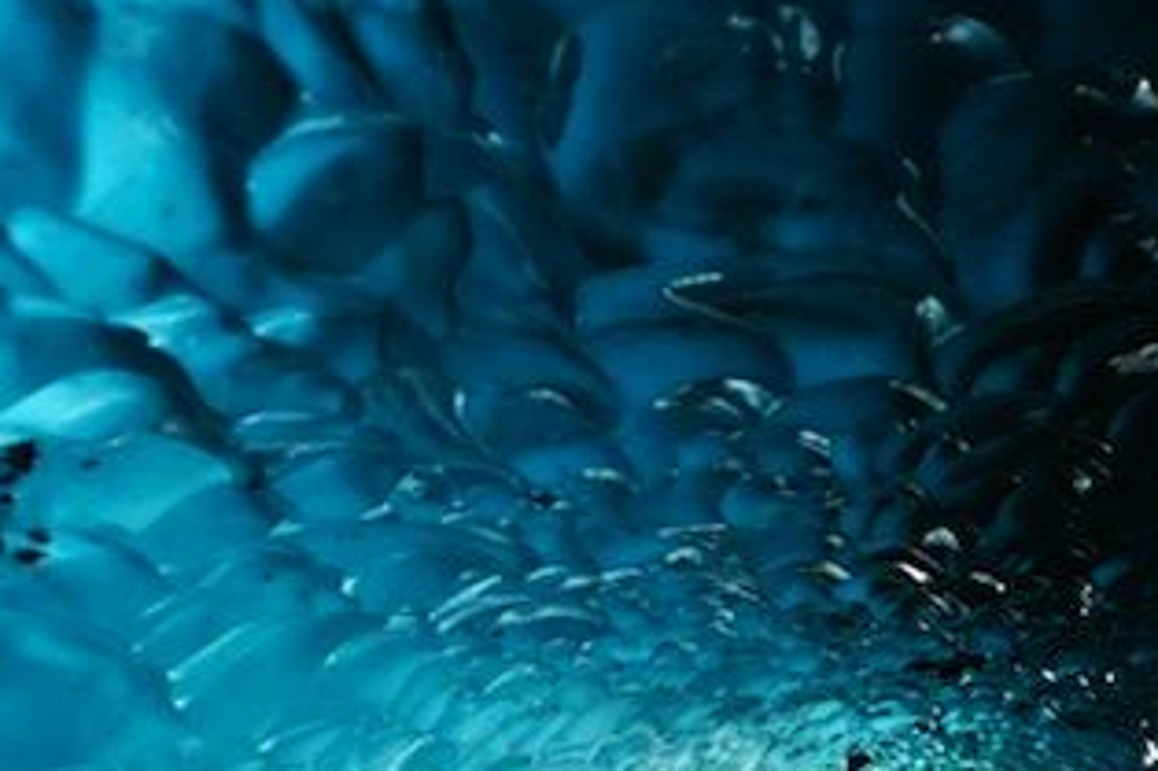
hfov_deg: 48.8
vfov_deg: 33.2
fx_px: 1254
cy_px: 611
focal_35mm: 39
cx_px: 767
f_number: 2.8
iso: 500
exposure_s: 1/40
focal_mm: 17
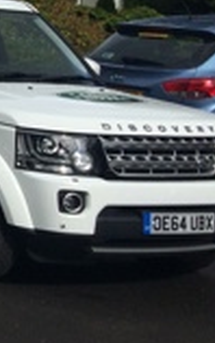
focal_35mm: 112
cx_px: -361
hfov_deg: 9.8
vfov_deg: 18.1
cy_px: -9
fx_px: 1048
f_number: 2.2
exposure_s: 1/2283
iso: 32
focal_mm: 4.15
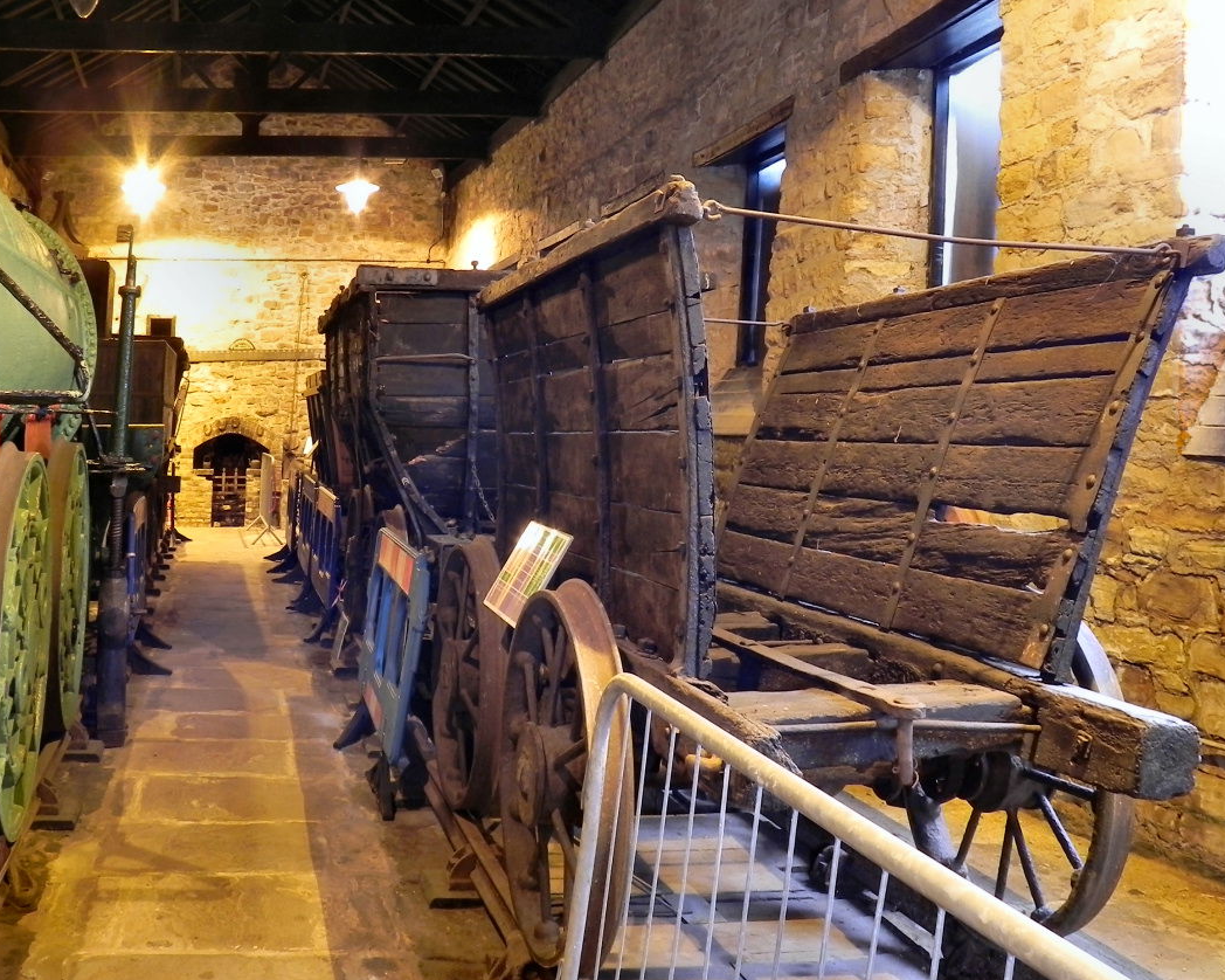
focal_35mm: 31
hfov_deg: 56.9
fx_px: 1124
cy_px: 477
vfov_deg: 47.1
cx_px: 705
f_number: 5
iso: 160
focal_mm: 4.6
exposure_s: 1/2.6
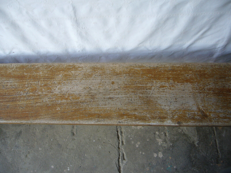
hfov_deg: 52.6
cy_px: 86
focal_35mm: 35
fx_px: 234
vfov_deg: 40.7
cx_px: 116
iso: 80
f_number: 2.8
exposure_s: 1/60
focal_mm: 5.8
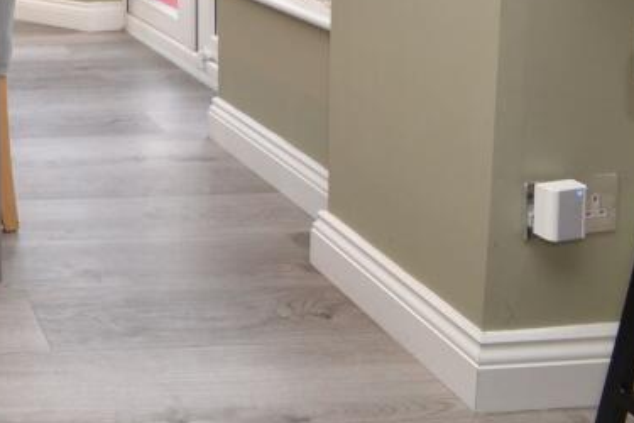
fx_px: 722
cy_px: -123
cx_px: -183
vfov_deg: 27.4
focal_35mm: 41
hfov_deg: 34.3
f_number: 5
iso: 400
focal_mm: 10
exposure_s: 1/100
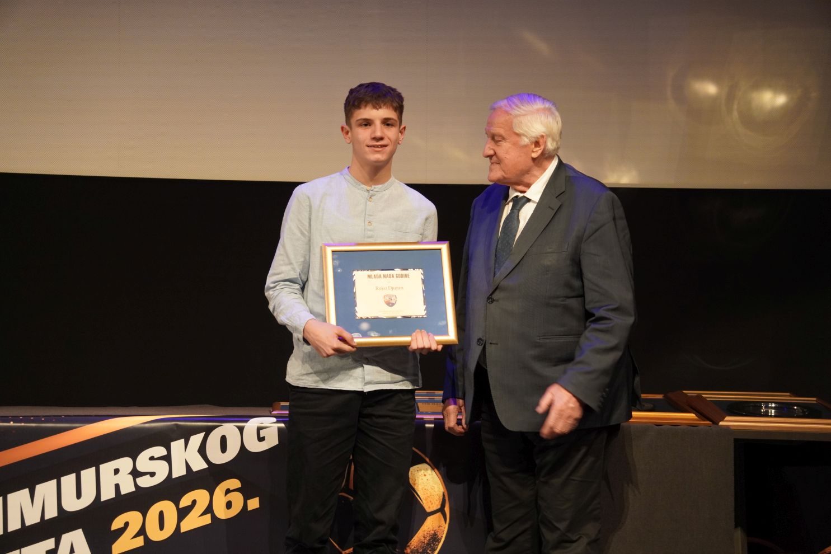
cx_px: 416
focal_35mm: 75
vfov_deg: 18.2
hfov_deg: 27.0
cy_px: 277
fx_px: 1731
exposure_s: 1/100
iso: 1250
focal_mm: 50
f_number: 2.8
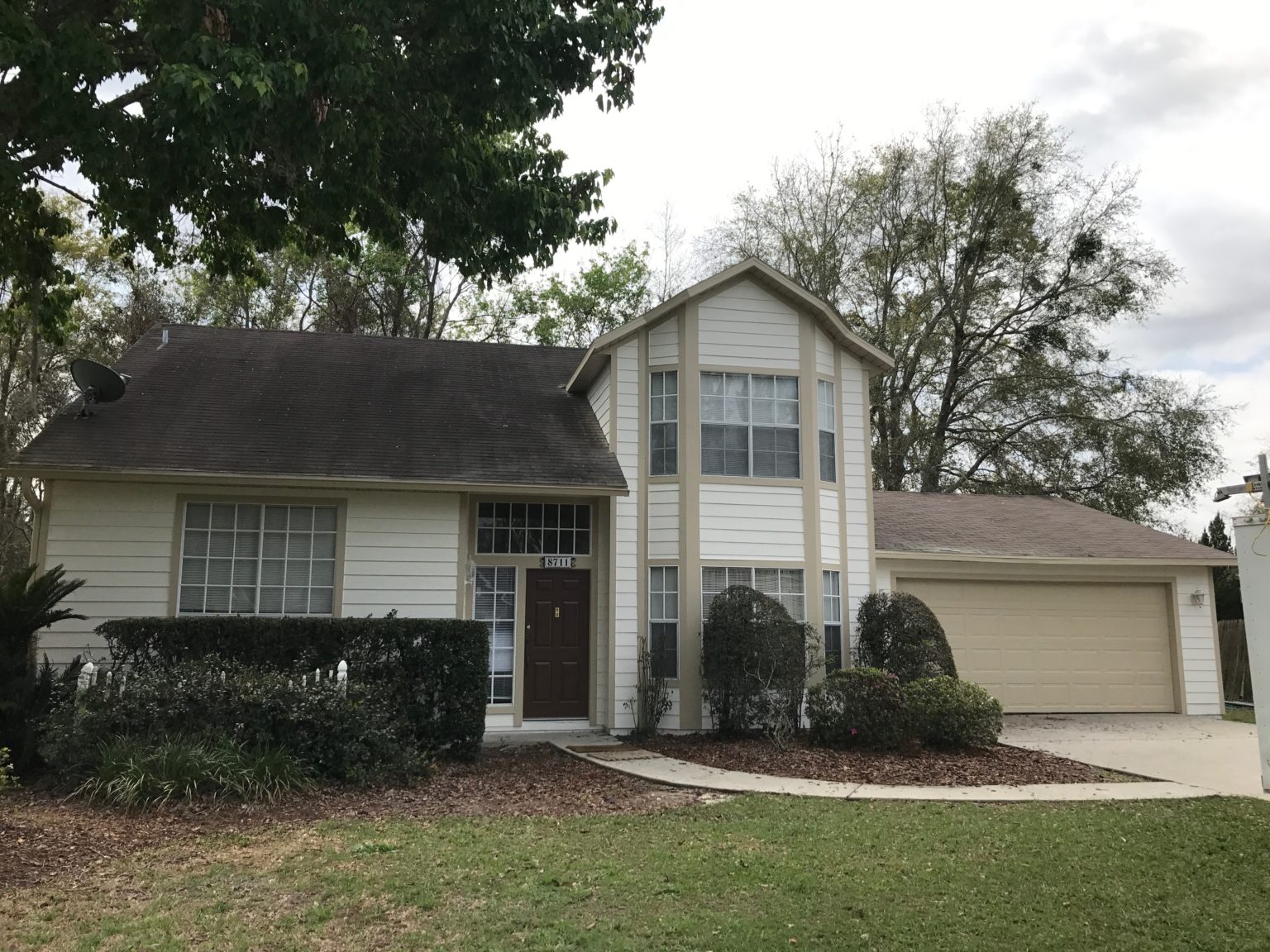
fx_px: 1027
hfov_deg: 63.4
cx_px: 635
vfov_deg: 49.7
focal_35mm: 28
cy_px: 476
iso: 20
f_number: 1.8
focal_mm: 3.99
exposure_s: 1/2037
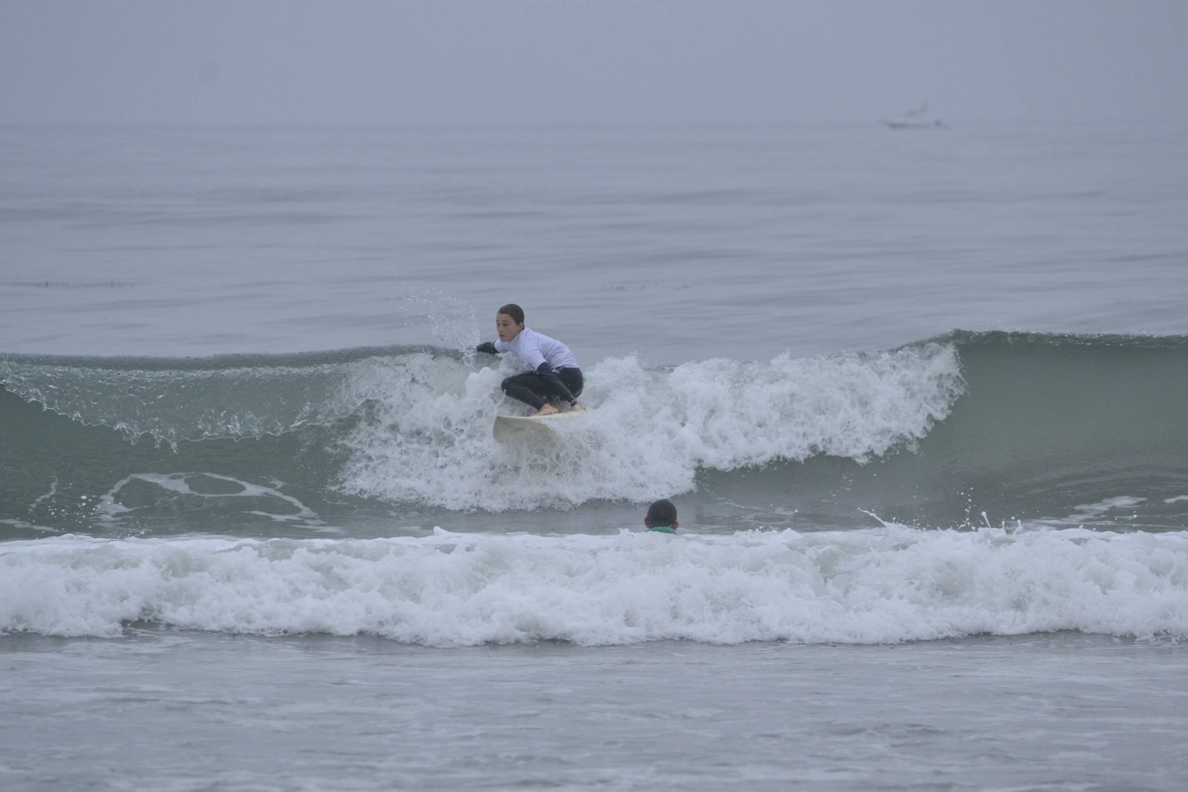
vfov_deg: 3.1
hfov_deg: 4.6
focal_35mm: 450
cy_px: 396
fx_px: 14849
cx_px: 594
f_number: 8
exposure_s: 1/800
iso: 800
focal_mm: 300
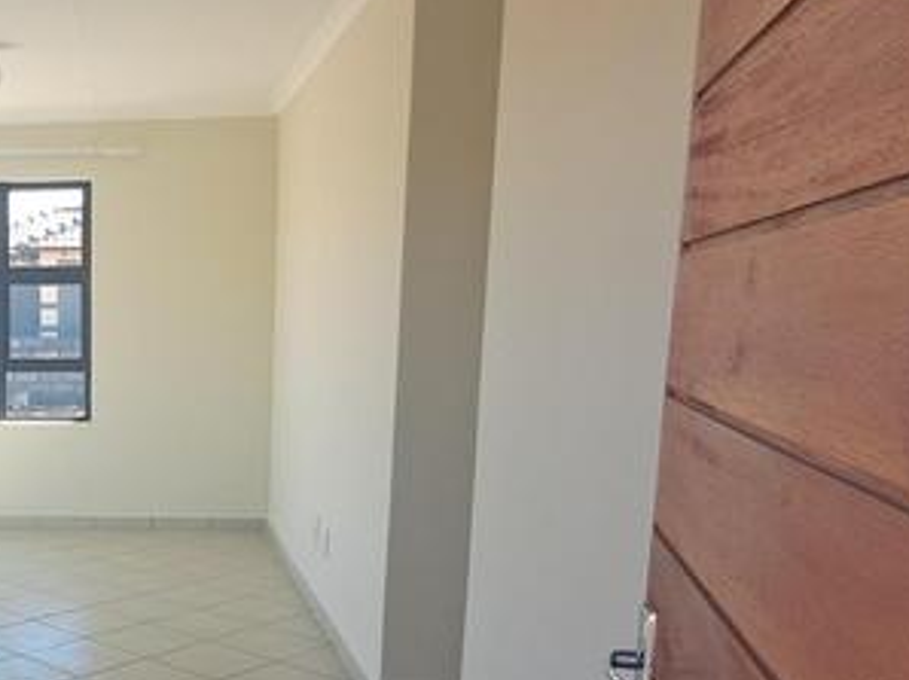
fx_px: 1128
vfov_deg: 33.0
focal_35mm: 43
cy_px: 491
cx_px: 24
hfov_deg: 39.3
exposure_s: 1/100
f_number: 2.2
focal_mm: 1.64
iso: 40
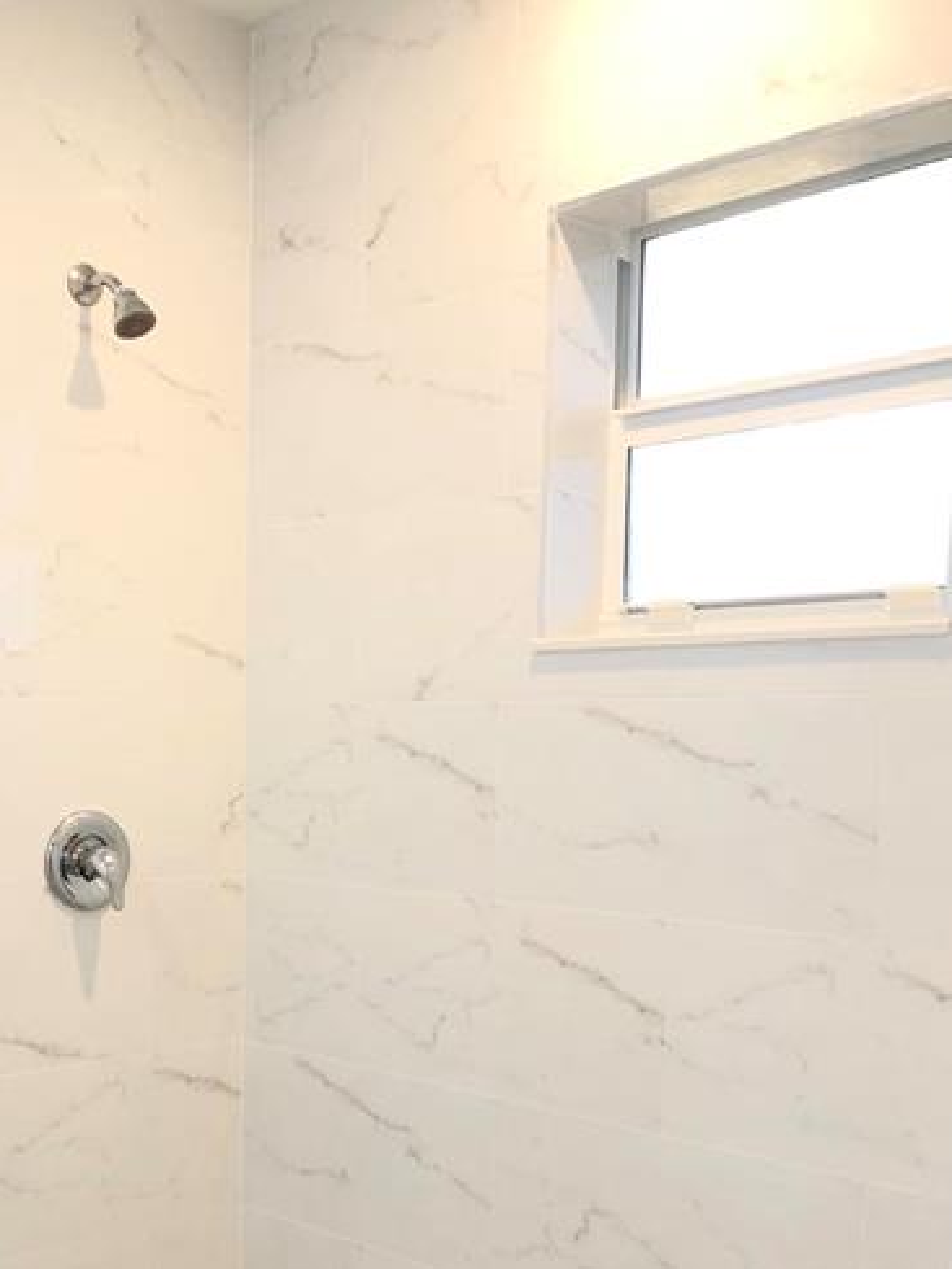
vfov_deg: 42.0
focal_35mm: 44
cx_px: 246
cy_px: 908
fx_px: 1613
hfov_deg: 32.3
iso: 32
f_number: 1.8
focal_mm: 3.99
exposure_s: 1/20
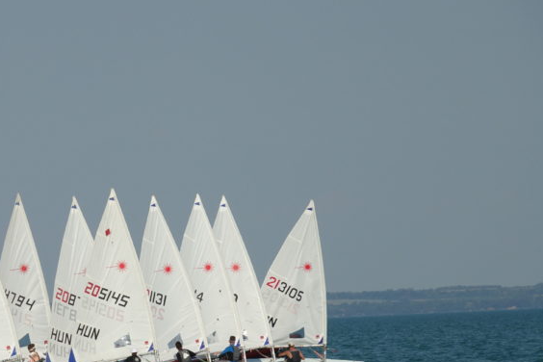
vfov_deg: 2.3
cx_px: 87
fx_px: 9034
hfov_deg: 3.4
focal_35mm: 599
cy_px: 319
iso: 200
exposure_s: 1/800
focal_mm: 120.91
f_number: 9
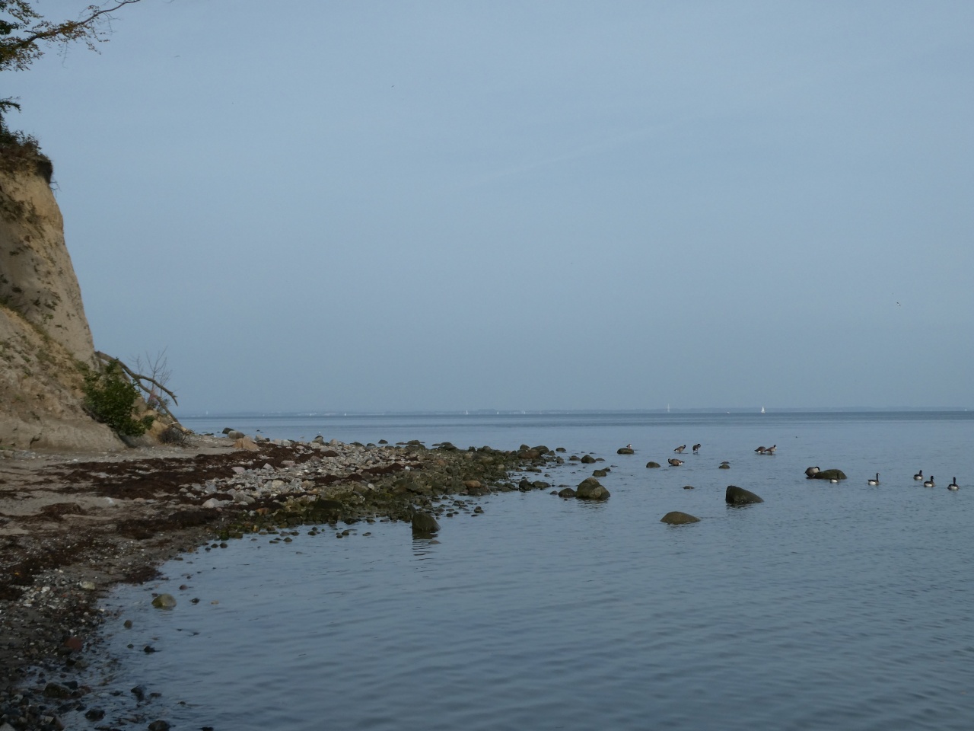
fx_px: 1407
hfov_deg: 38.2
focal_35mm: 50
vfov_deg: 29.1
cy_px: 366
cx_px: 487
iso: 80
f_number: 4.1
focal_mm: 9
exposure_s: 1/1000
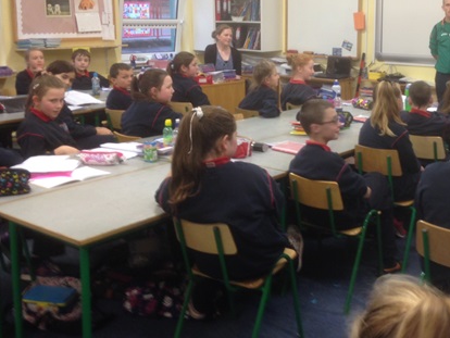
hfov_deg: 36.8
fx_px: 663
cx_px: 322
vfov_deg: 28.4
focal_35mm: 51
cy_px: 112
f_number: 2.4
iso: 64
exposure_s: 1/20
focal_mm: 4.12
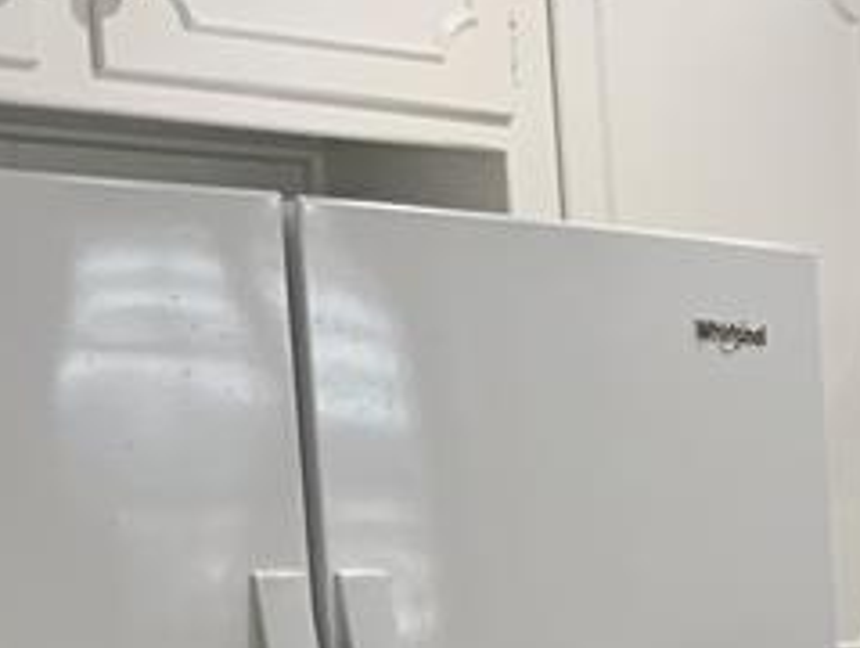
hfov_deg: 14.0
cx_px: 1572
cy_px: 1130
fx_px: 3085
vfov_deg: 11.2
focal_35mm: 124
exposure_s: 1/60
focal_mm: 3
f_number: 1.8
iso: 40
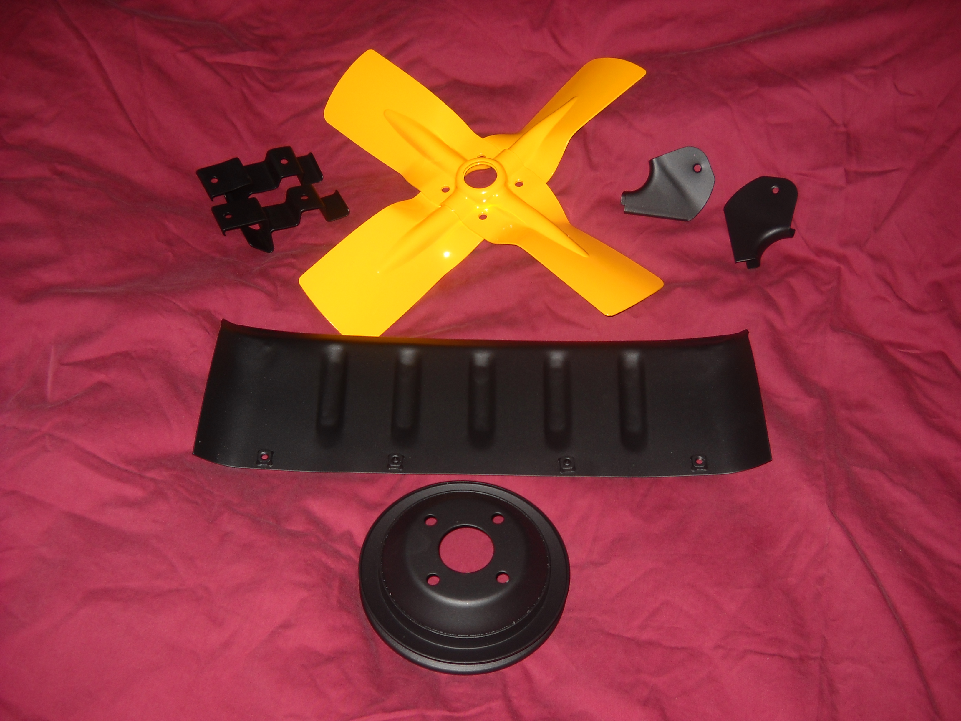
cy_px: 360
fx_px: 1138
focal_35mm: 41
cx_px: 480
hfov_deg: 45.8
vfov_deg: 35.1
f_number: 3.1
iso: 64
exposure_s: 1/30
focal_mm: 6.72
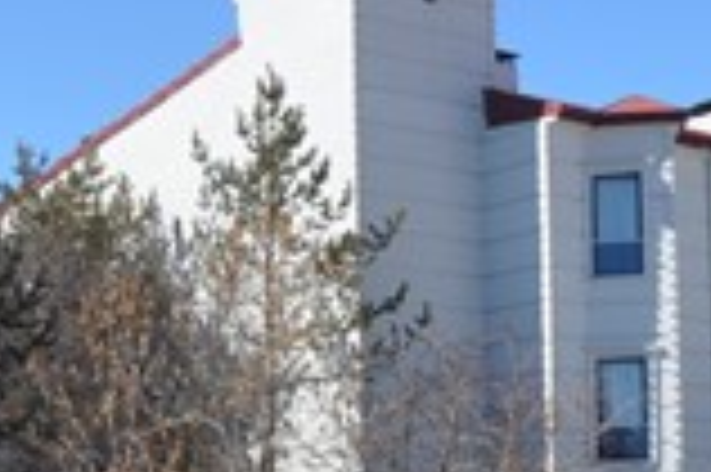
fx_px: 2190
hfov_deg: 18.4
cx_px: 374
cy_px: 670
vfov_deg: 11.9
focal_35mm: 111
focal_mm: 18
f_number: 13
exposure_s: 1/160
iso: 200
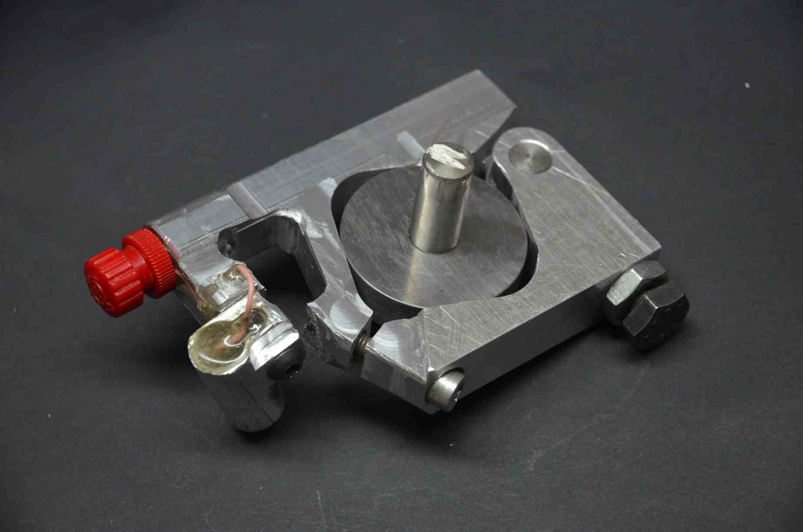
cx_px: 402
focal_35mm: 105
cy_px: 266
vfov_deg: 13.0
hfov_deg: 19.5
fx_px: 2337
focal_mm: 70
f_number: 4.5
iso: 1250
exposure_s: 1/125
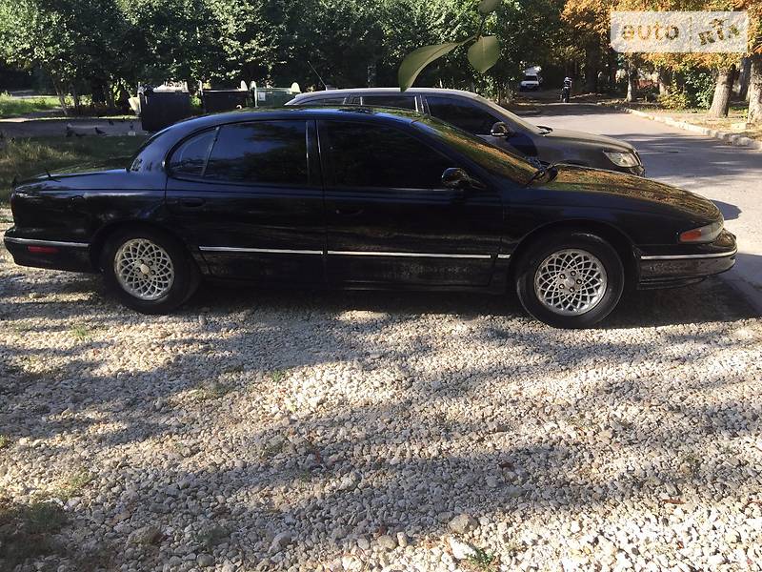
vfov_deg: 48.2
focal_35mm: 29
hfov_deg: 61.7
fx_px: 638
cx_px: 381
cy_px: 286
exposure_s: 1/534
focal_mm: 4.2
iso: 32
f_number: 2.2
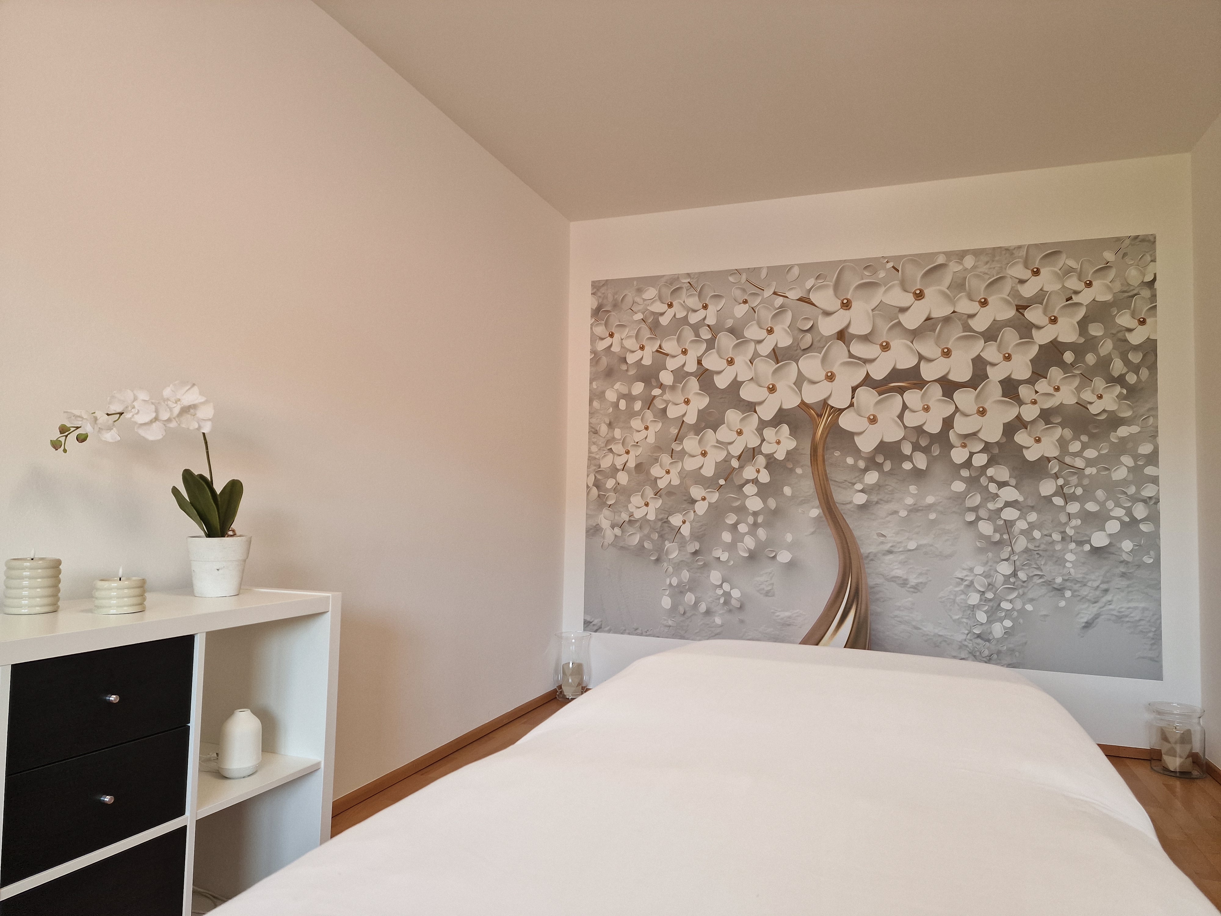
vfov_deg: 58.9
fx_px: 811
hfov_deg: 73.9
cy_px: 458
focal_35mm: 23
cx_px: 610
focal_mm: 6.4
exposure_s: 1/180
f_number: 1.8
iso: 200
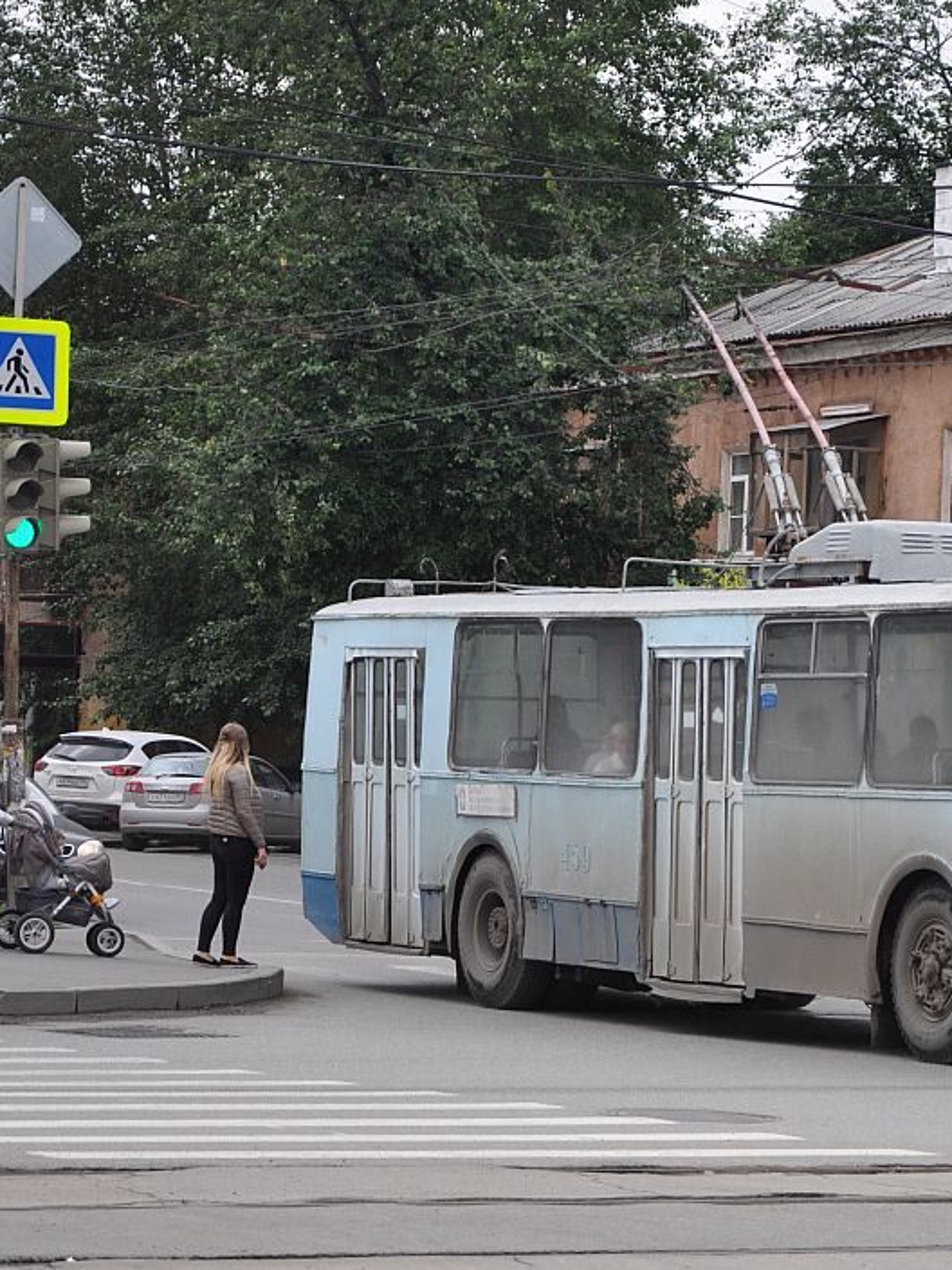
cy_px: 633
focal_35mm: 114
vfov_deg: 17.3
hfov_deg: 12.8
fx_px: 4180
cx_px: 950
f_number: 5
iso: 500
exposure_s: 1/1000
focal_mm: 52
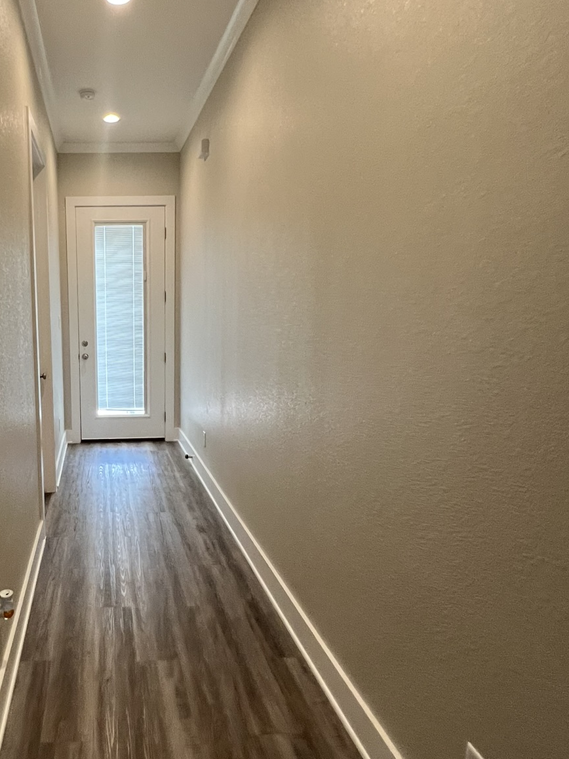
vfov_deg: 73.9
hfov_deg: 54.7
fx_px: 504
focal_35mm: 23
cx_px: 111
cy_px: 393
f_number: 1.8
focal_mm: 1.57
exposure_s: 1/120
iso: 250
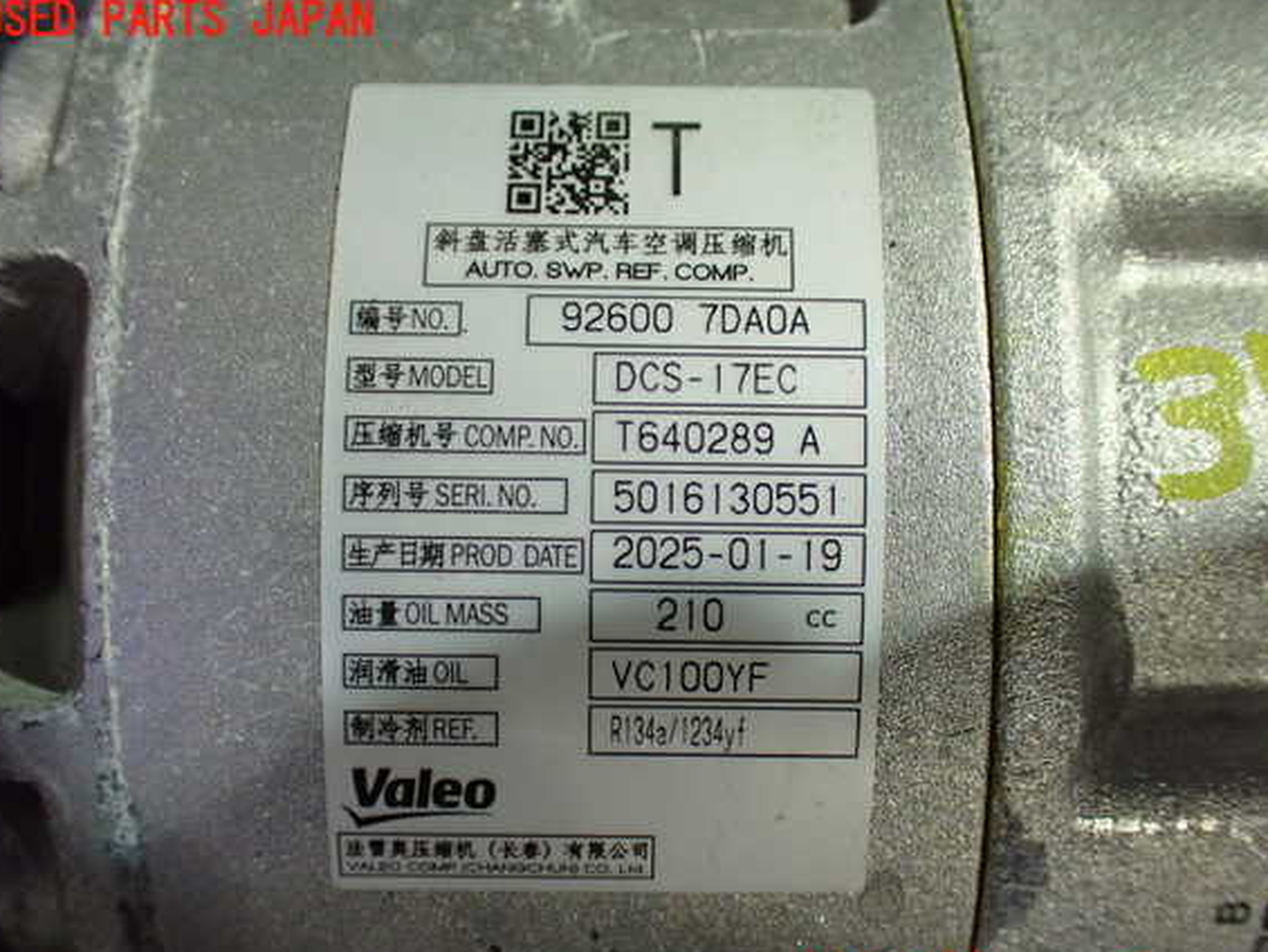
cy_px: 498
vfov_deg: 41.8
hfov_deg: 53.9
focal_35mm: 34
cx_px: 640
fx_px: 1246
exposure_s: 1/50
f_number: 2.4
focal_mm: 5.79
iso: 800
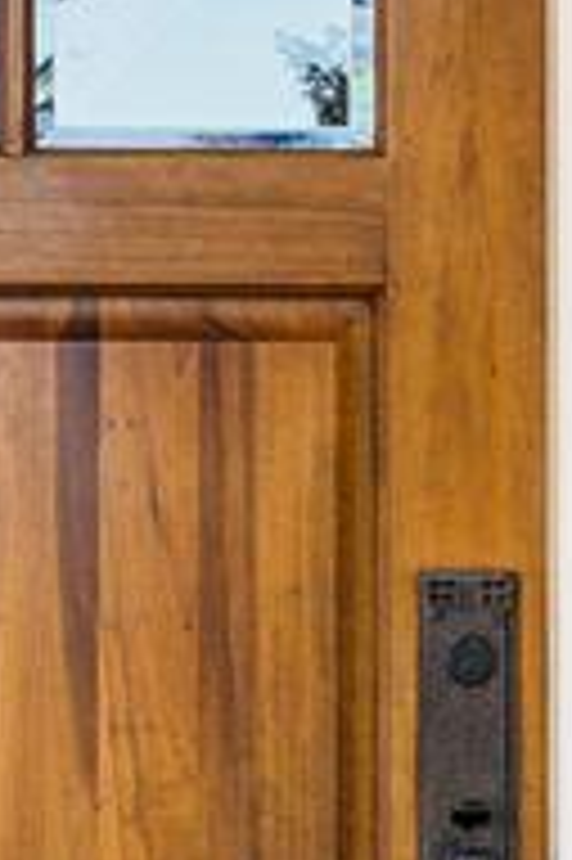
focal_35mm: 343
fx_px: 8189
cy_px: 1324
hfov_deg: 4.0
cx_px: -158
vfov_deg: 5.9
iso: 200
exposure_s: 1/100
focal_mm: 32
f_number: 8
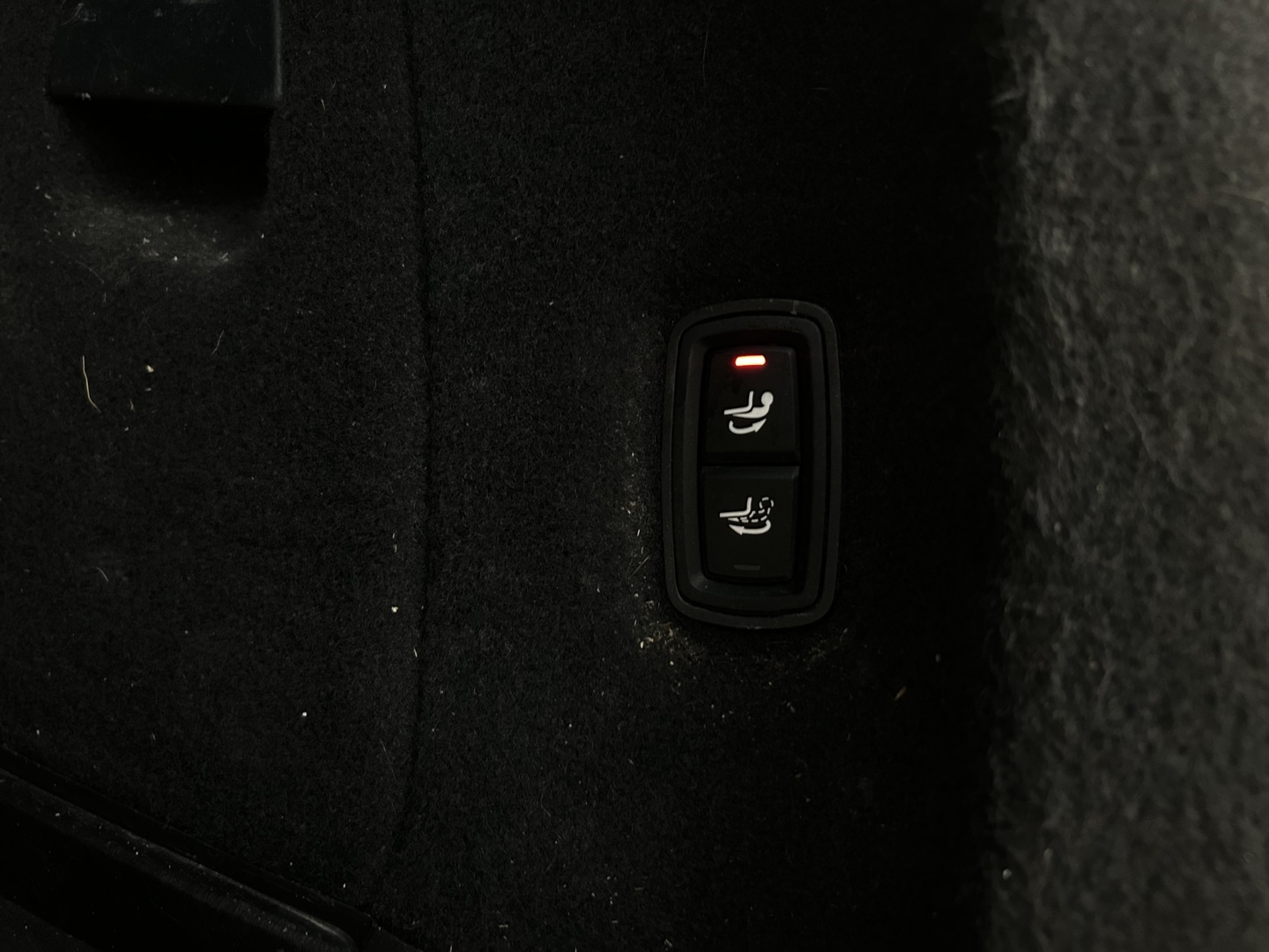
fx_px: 953
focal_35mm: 26
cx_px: 634
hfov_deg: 67.3
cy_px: 476
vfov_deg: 53.1
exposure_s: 1/33
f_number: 1.5
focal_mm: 5.7
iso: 640
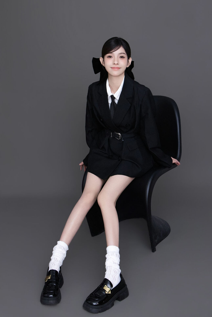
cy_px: 158
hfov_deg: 38.9
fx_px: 300
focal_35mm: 34
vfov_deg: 55.8
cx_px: 106
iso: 3200
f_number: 8
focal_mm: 35
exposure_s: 1/50
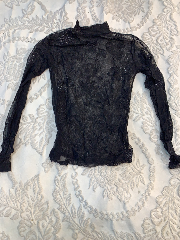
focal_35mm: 26
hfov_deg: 53.1
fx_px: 180
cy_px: 120
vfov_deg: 67.3
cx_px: 90
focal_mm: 4.25
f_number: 1.8
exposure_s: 1/100
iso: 50
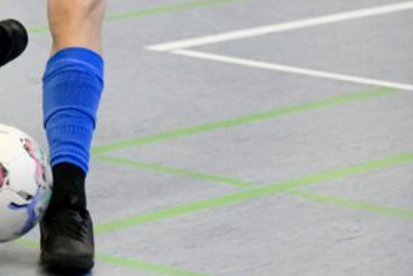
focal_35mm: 317
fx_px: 3636
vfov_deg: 4.3
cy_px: -125
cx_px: -221
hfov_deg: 6.4
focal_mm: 92
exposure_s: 1/1600
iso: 8000
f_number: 2.8
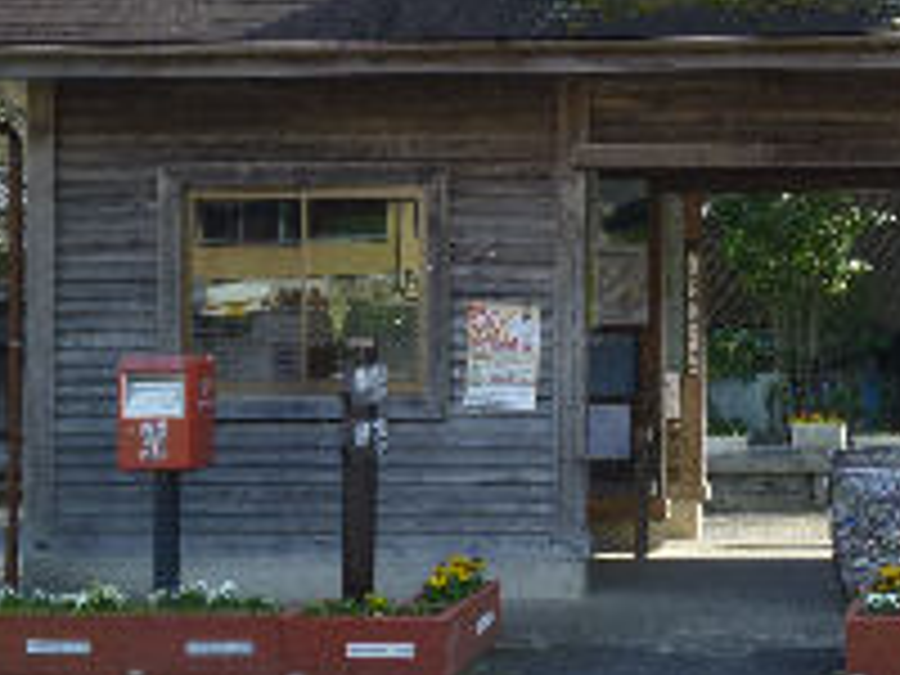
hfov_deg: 19.1
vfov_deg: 14.6
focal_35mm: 101
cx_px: 819
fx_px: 2626
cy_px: 148
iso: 80
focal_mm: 7.6
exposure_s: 1/160
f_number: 4.1
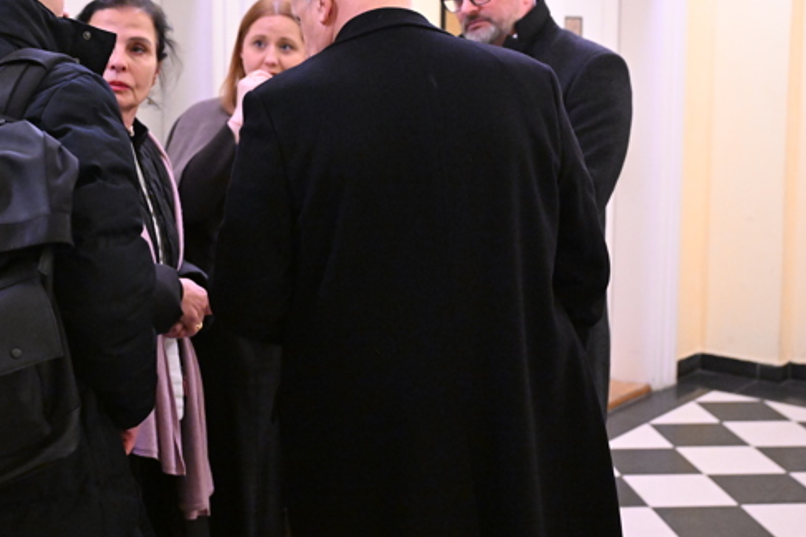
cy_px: 184
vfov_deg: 24.9
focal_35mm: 54
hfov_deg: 36.5
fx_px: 1209
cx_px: 267
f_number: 3.5
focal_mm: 38
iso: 8000
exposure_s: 1/320
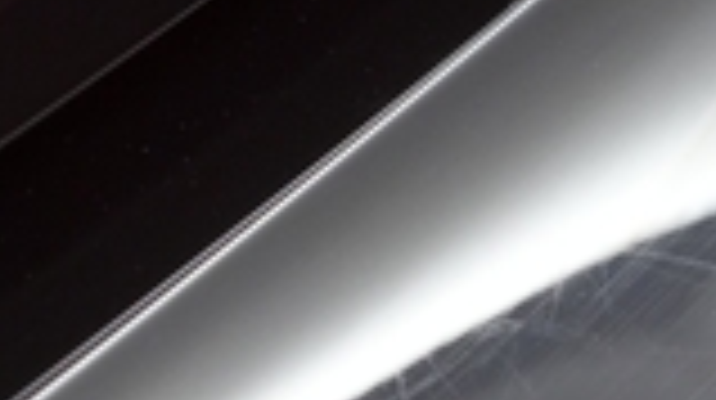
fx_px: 2238
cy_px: 571
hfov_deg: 17.3
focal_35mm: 118
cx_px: 860
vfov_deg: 10.0
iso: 4000
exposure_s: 1/100
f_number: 4.5
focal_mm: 28
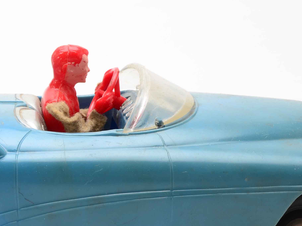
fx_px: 919
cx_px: 37
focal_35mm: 105
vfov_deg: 14.0
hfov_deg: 18.4
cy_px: 179
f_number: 20
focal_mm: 27
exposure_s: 1/160
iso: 100
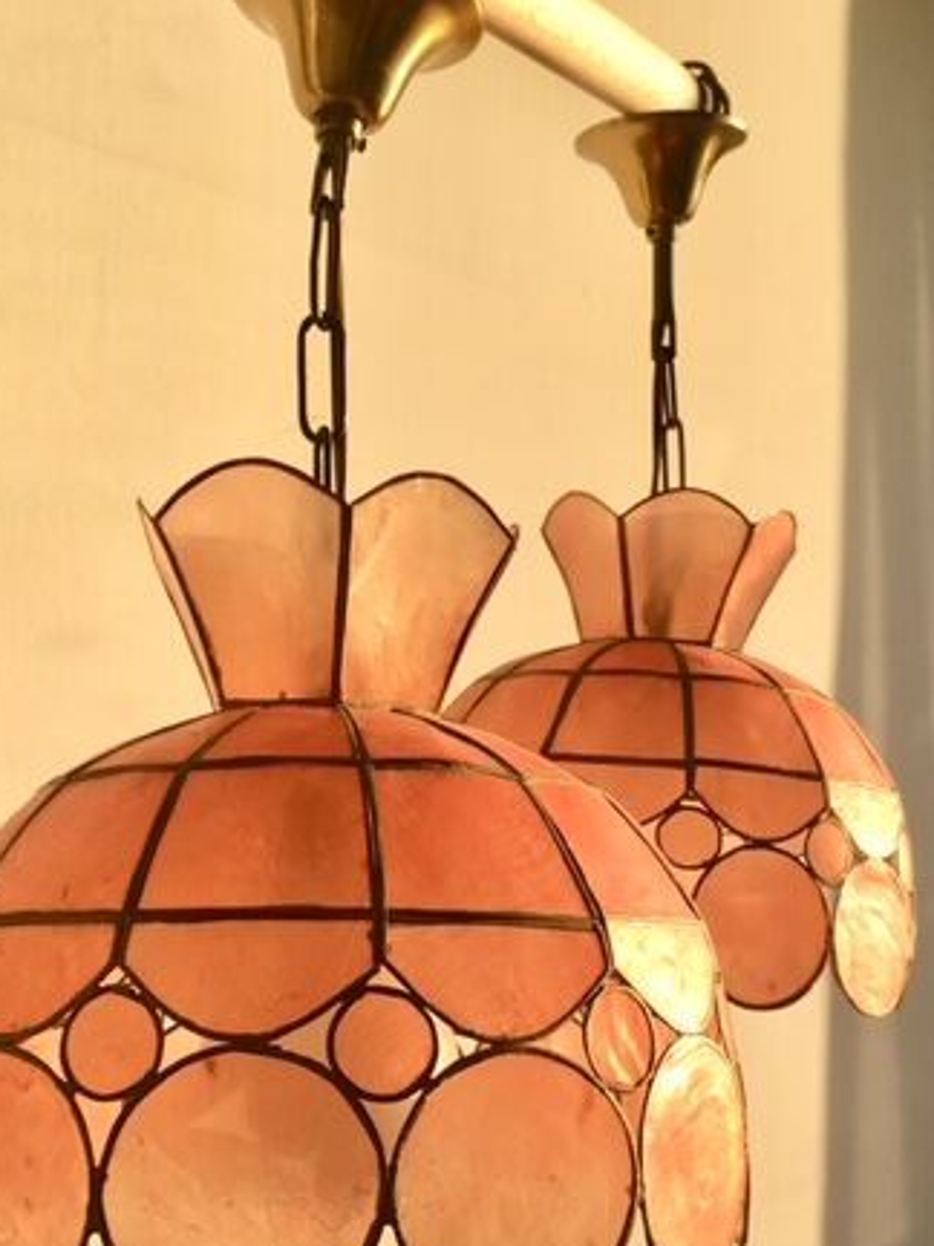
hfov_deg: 33.6
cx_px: 490
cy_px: 874
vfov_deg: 43.0
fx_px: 1547
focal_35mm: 43
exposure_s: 1/416
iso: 25
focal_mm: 4.15
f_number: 2.2
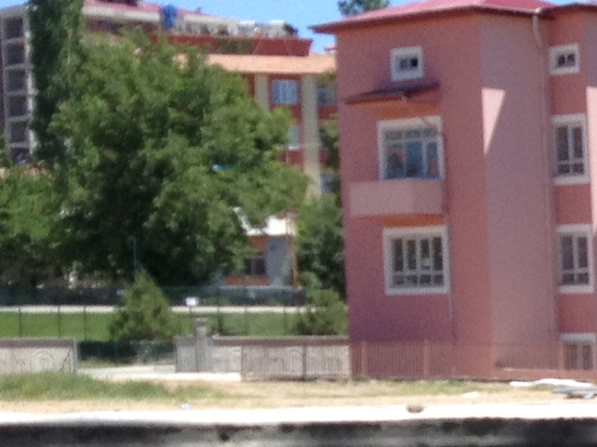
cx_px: 1336
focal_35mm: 178
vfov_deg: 8.2
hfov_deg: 10.0
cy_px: 562
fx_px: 3069
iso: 64
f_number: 2.4
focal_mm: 4.28
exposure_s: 1/1062
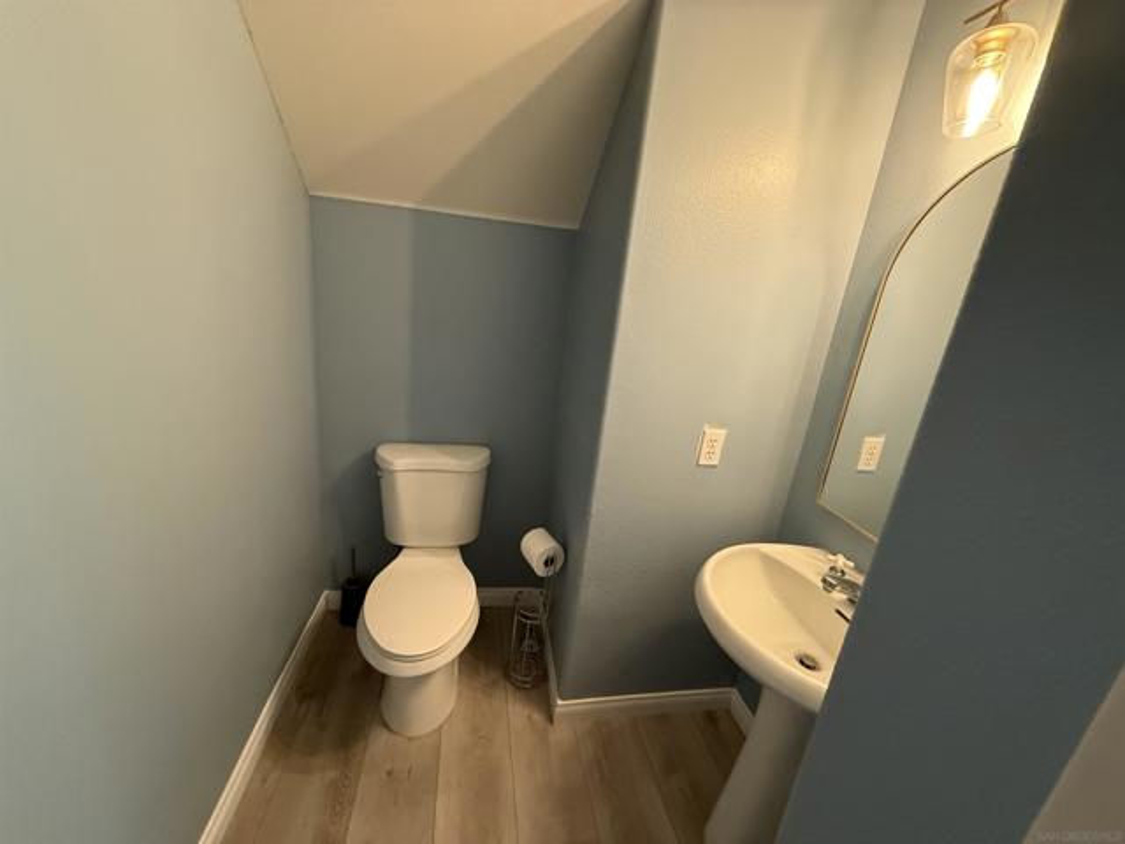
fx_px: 455
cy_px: 422
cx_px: 562
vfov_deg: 85.7
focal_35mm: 14
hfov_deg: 102.1
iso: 640
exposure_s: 1/60
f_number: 2.2
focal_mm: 2.22
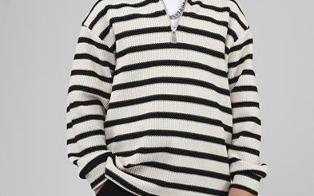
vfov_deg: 7.8
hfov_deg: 12.5
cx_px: 157
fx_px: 1438
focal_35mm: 168
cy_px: 53
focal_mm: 72
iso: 64
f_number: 5
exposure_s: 1/160
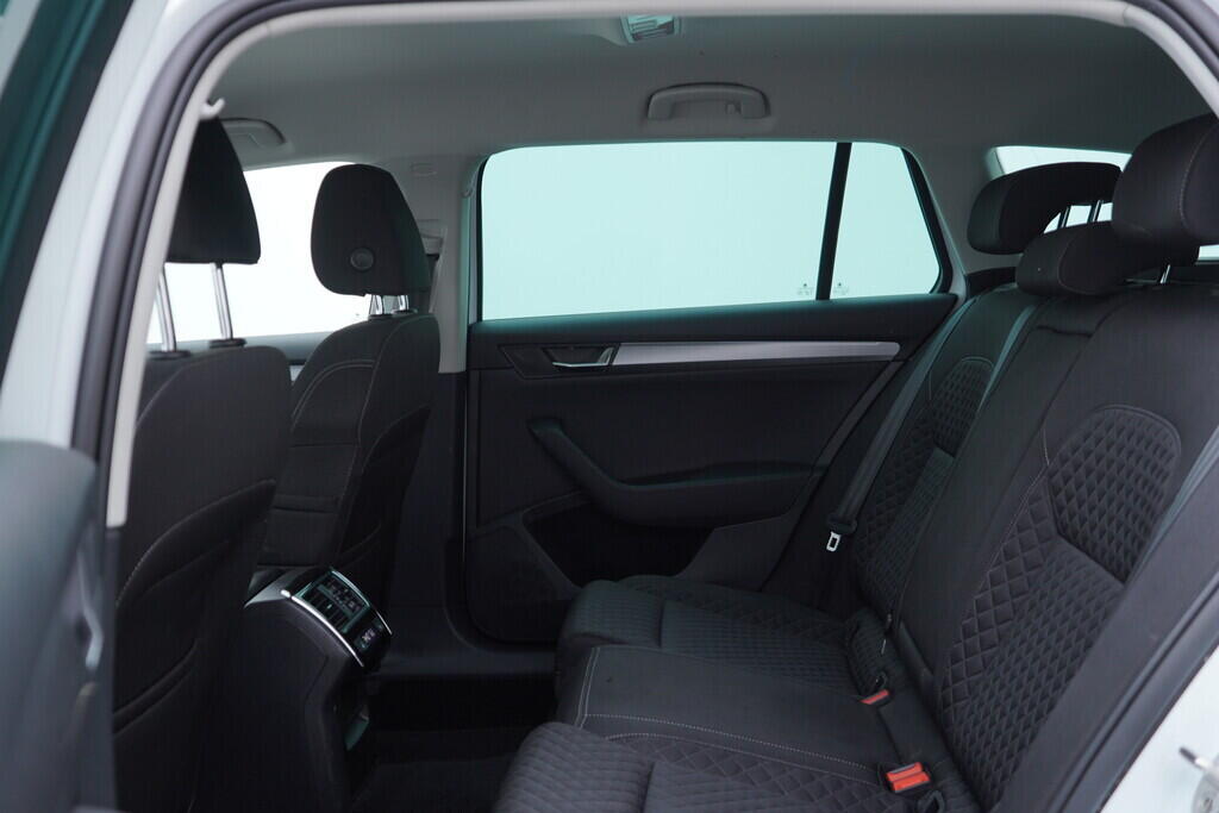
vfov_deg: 36.9
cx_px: 610
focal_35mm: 36
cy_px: 406
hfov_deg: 53.1
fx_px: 1219
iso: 125
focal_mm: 24
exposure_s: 1/40
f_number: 2.8
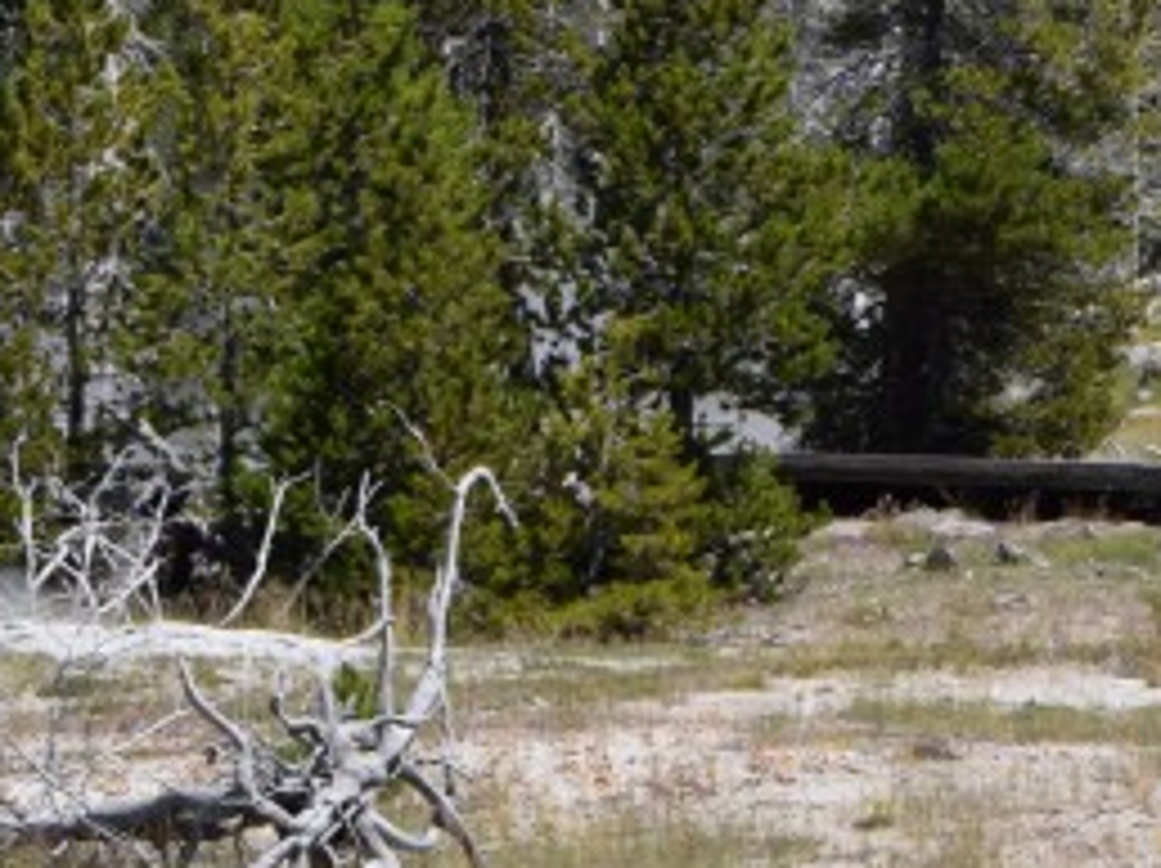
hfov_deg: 6.3
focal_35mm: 315
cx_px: 346
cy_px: 9
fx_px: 10552
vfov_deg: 4.7
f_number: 10
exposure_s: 1/400
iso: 200
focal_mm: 55
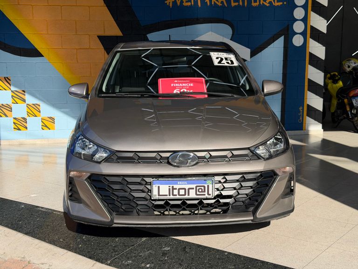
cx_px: 179
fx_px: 496
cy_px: 134
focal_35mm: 48
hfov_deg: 39.7
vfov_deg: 30.3
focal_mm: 6.76
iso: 100
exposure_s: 1/6536
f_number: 1.78
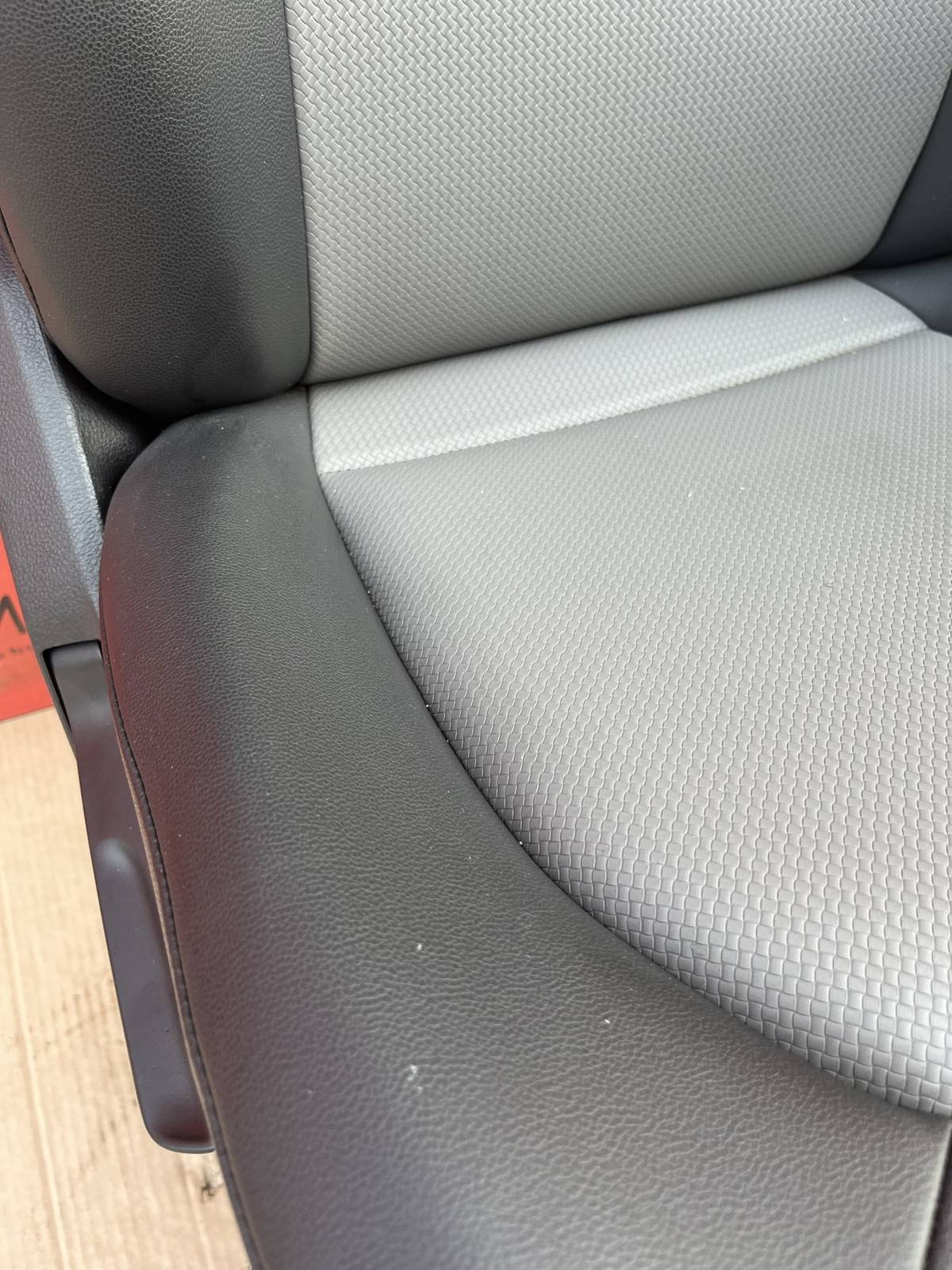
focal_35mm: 26
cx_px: 476
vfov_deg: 67.3
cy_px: 635
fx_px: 953
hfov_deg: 53.1
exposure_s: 1/121
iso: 64
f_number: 1.6
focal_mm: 5.1
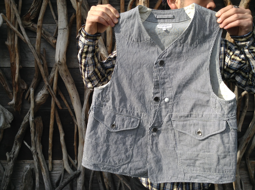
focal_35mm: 33
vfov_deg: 42.8
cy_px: 95
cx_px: 128
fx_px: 243
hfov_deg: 55.4
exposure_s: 1/805
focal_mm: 3.3
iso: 32
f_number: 2.4
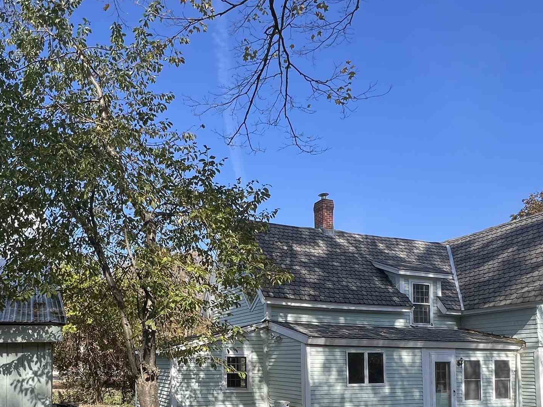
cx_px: 186
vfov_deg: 46.2
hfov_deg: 62.1
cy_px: 345
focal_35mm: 28
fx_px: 439
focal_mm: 1.57
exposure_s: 1/615
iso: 32
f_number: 1.8
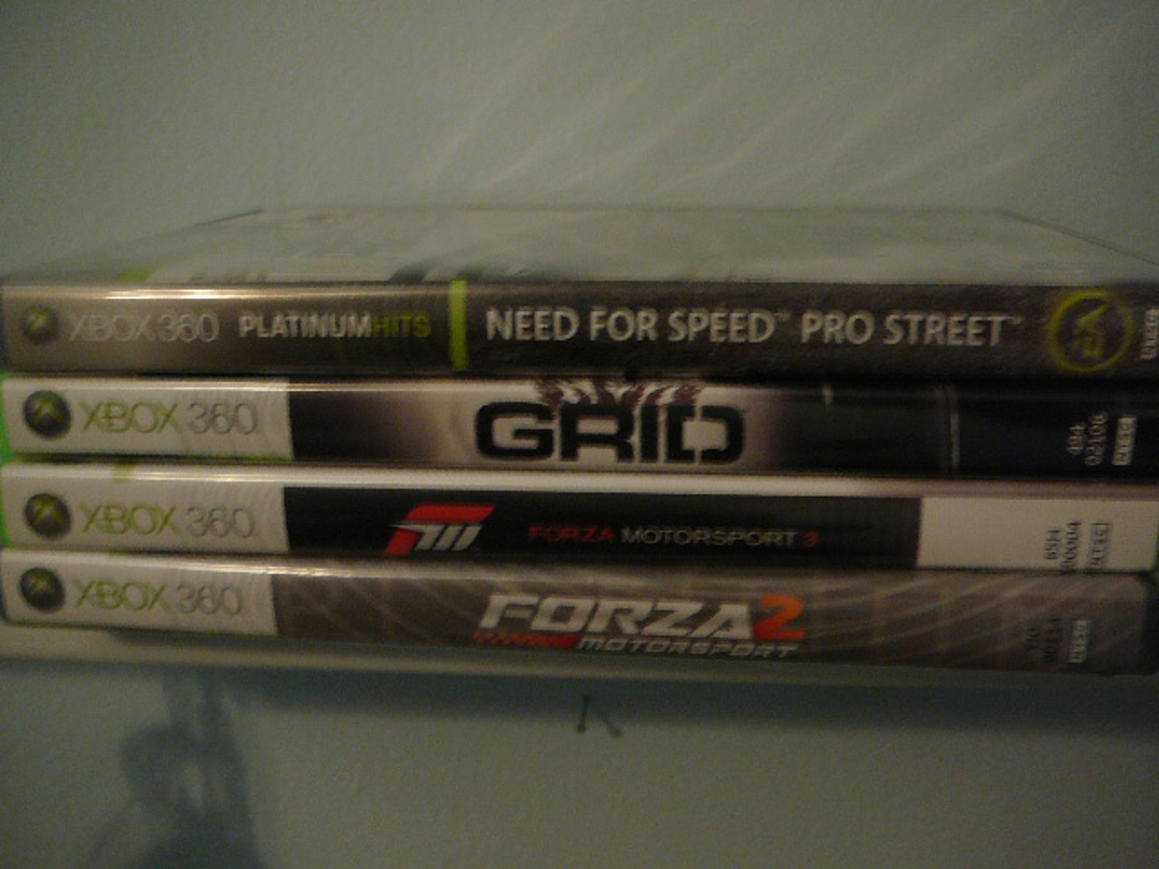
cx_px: 580
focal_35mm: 35
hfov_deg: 52.6
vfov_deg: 40.7
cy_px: 434
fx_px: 1172
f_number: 2.8
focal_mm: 5.2
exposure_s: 1/8
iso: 200
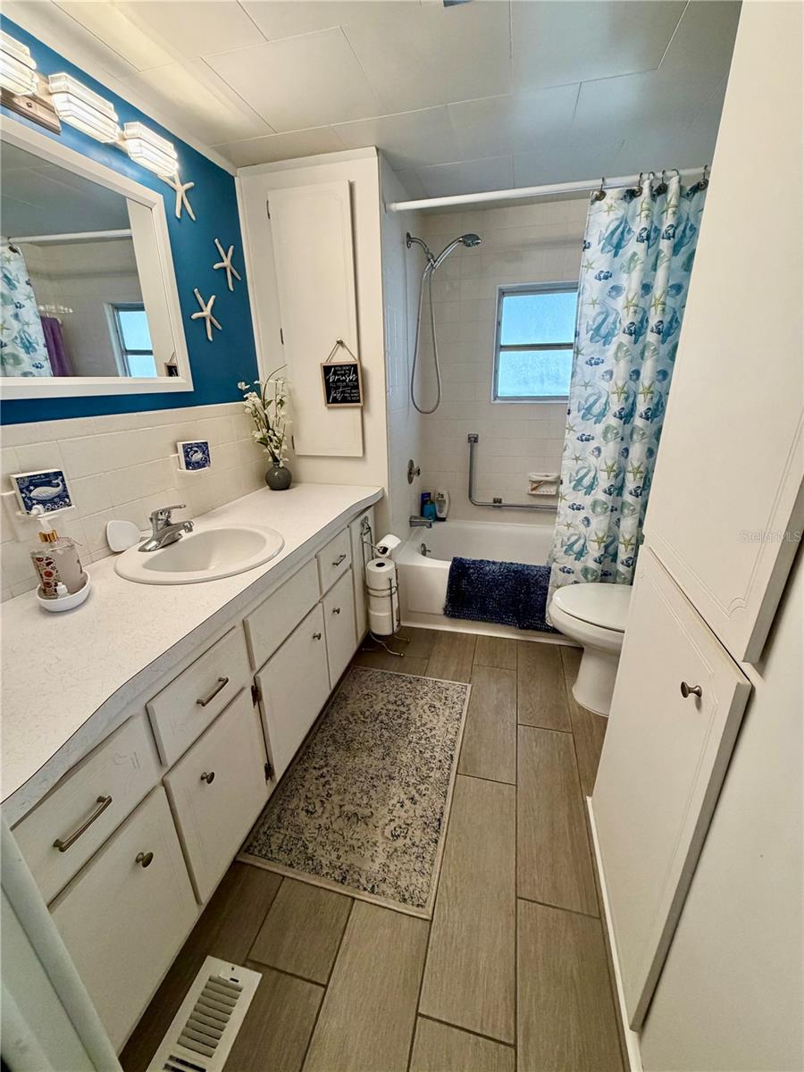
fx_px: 434
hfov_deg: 85.7
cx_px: 402
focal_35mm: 14
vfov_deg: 102.1
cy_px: 536
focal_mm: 2.22
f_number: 2.2
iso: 250
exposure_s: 1/120
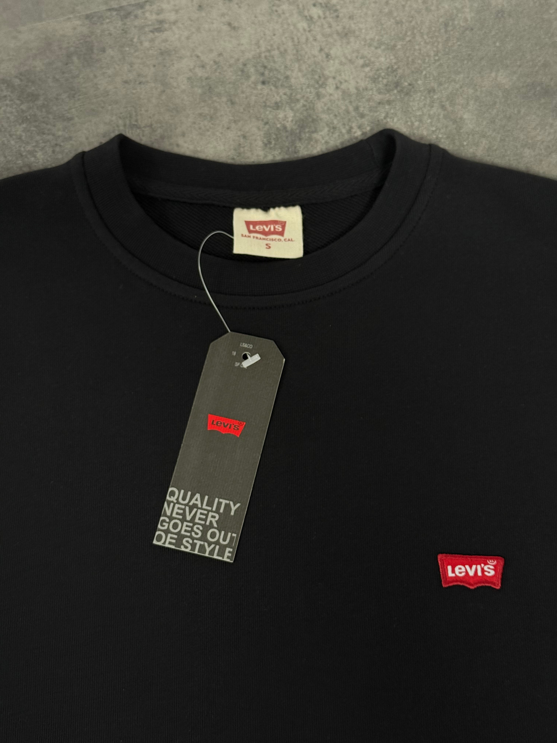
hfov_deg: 30.3
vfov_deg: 39.7
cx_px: 278
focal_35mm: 48
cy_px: 372
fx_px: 1030
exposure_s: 1/40
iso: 320
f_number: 1.78
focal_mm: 6.76
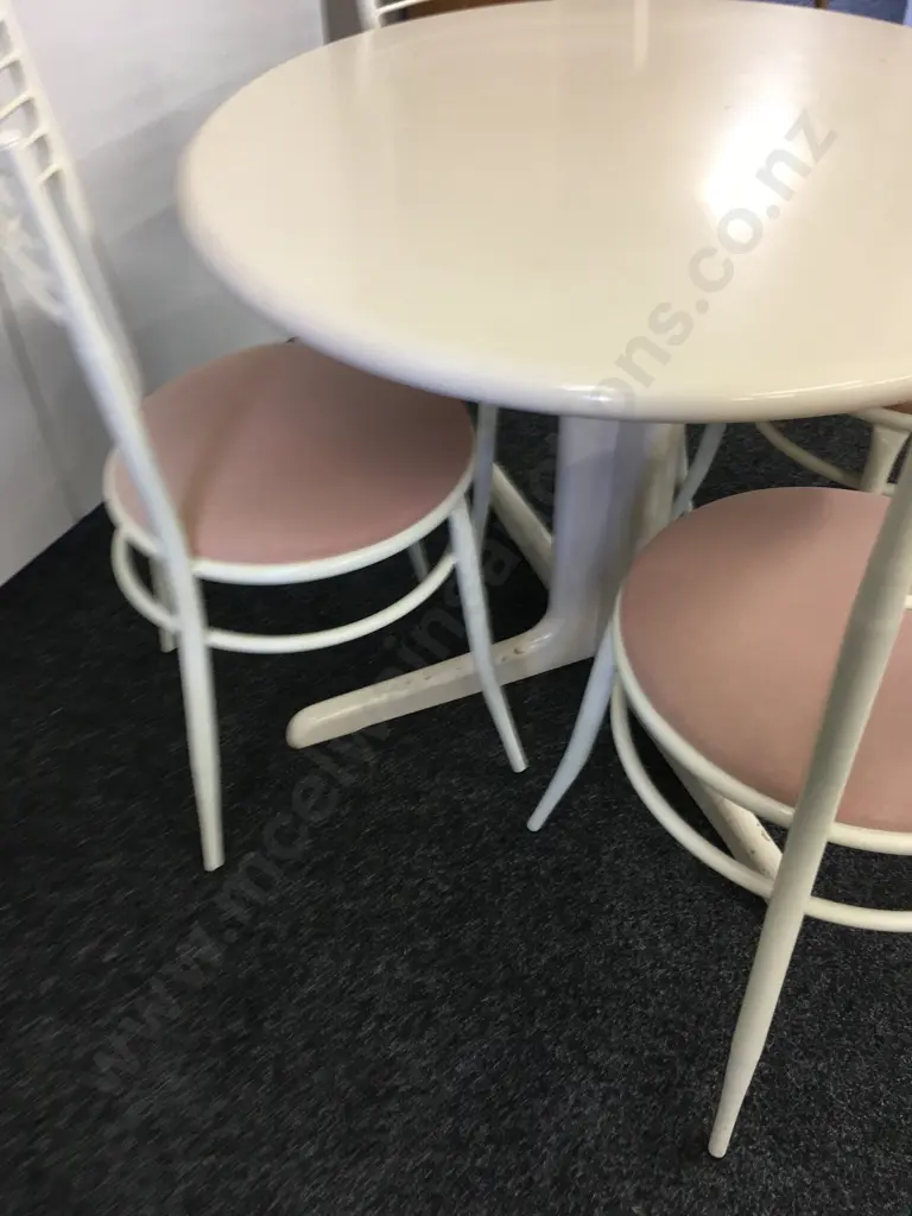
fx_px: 1019
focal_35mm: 29
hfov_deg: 48.2
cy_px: 608
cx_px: 456
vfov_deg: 61.7
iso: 40
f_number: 2.2
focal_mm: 4.15
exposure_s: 1/17
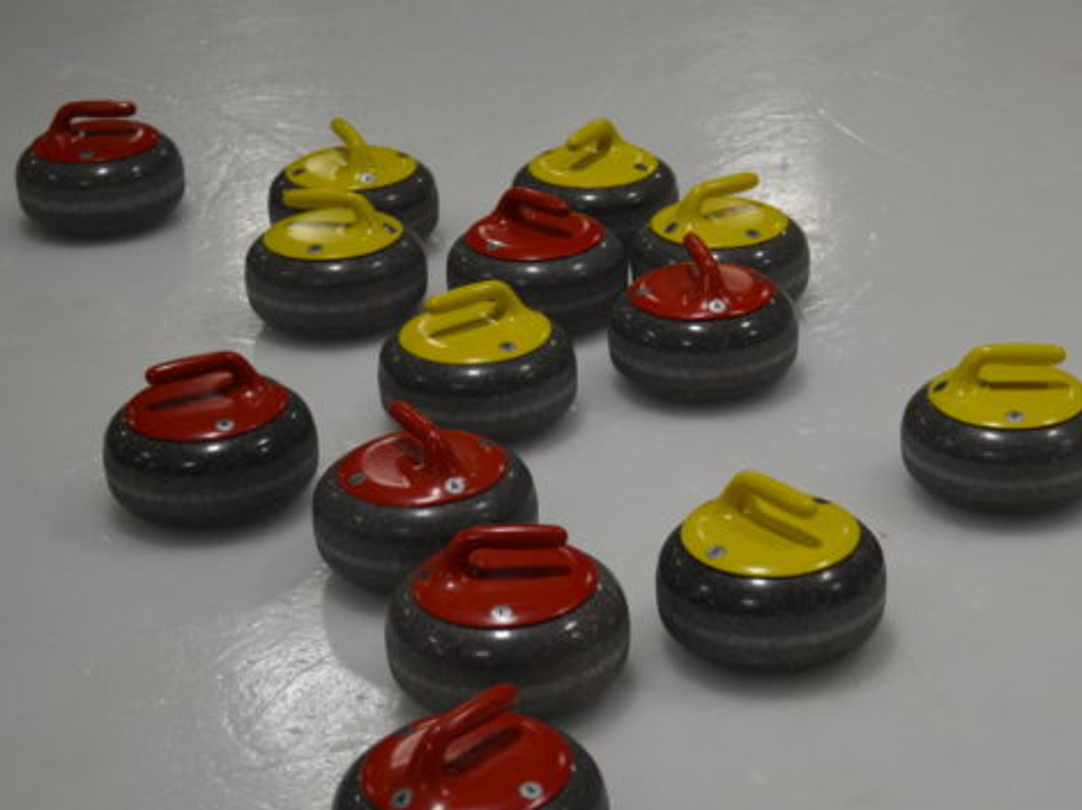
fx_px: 2499
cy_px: 436
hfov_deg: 24.1
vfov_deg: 18.4
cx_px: 826
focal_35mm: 80
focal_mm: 34
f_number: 5
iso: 400
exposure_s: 1/80
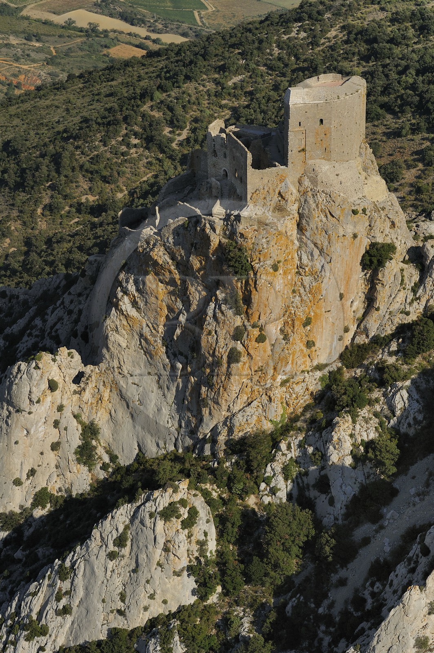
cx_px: 217
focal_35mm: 85
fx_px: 1540
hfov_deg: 16.0
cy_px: 326
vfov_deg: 23.9
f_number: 10
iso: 400
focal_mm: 85
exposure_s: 1/1000
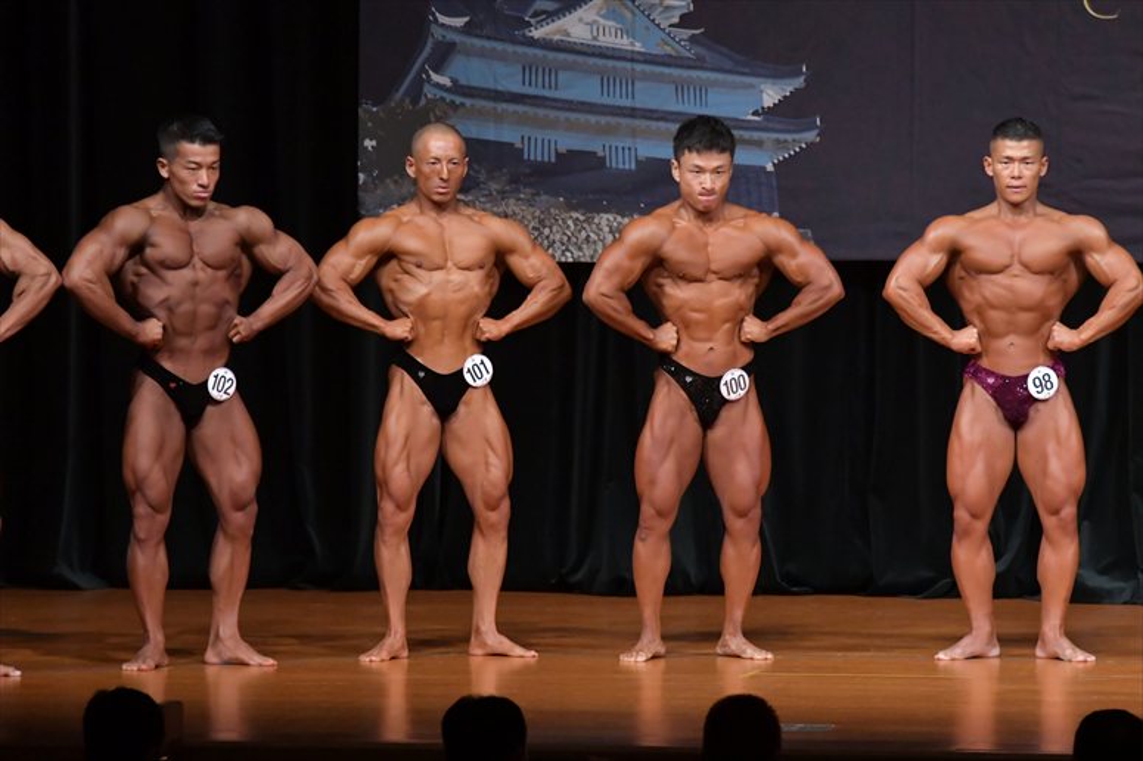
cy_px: 380
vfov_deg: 5.4
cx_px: 572
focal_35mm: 255
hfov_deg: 8.1
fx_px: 8092
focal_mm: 170
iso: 5000
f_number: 5.6
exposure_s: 1/400
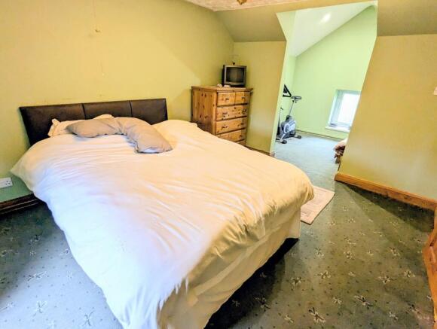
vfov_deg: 78.3
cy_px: 164
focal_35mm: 16
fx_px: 202
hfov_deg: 94.4
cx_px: 218
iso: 448
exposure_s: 1/33.3
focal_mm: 2.35
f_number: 2.2
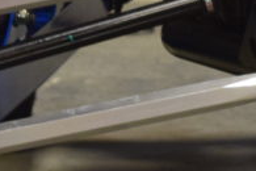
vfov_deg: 3.0
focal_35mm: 458
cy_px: -49
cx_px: 387
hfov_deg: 4.5
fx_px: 3255
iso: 1600
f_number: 5.6
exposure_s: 1/25
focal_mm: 55
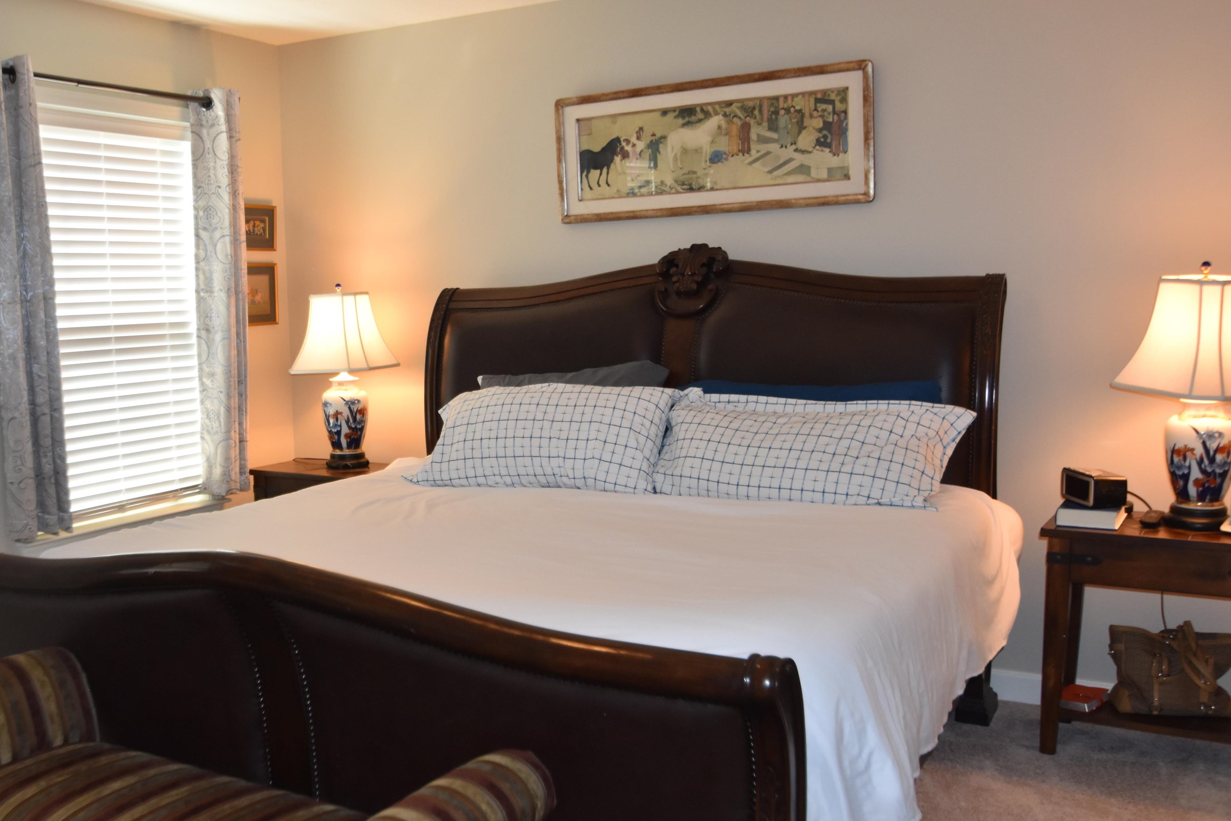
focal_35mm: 37
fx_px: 1253
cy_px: 440
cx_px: 468
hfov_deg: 51.8
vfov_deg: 36.3
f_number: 5
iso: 800
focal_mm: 19
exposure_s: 1/100
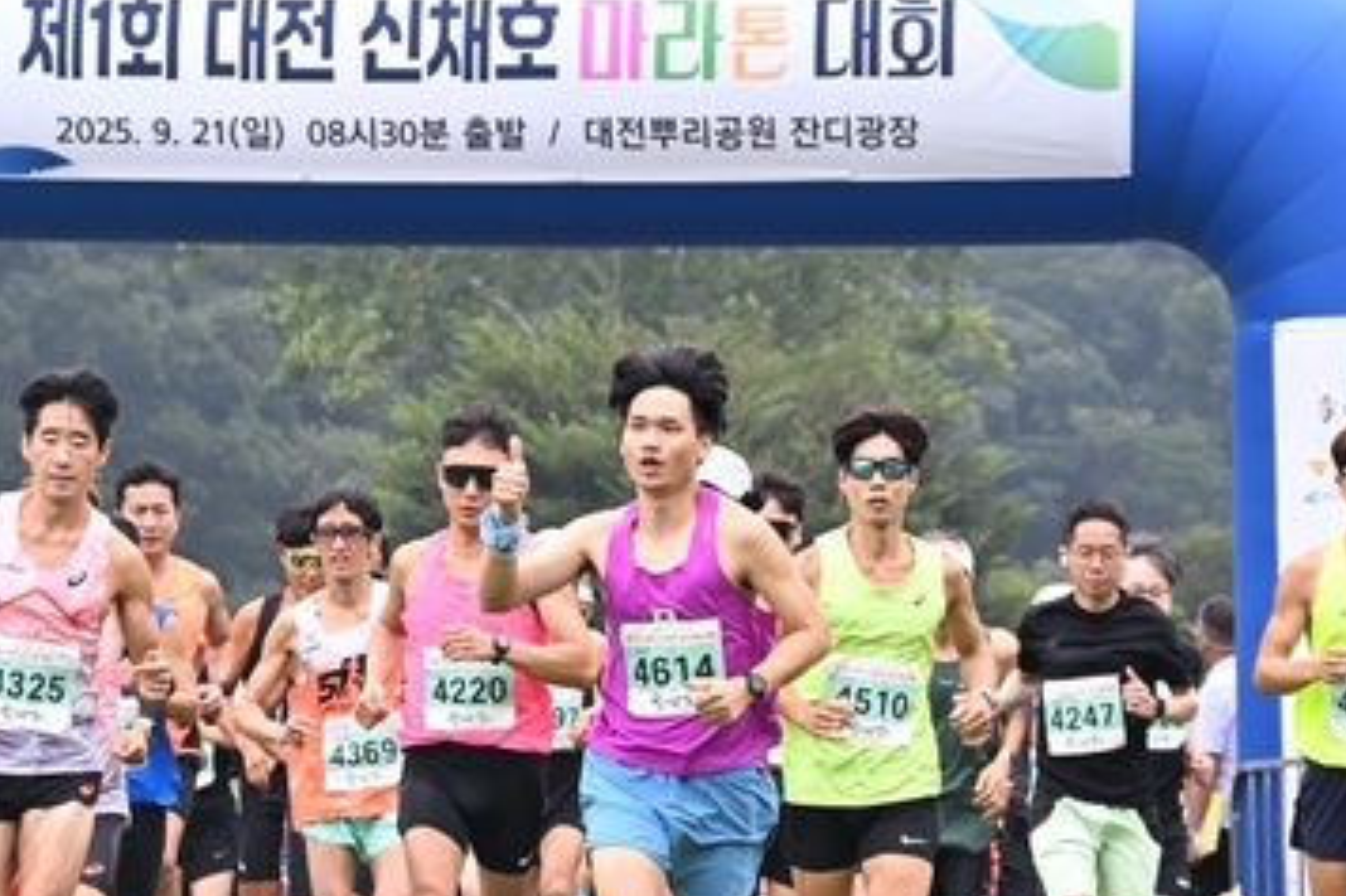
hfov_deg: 11.5
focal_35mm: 179
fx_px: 6689
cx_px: 439
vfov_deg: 7.7
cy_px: 378
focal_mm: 91
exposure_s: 1/640
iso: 2000
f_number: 6.3
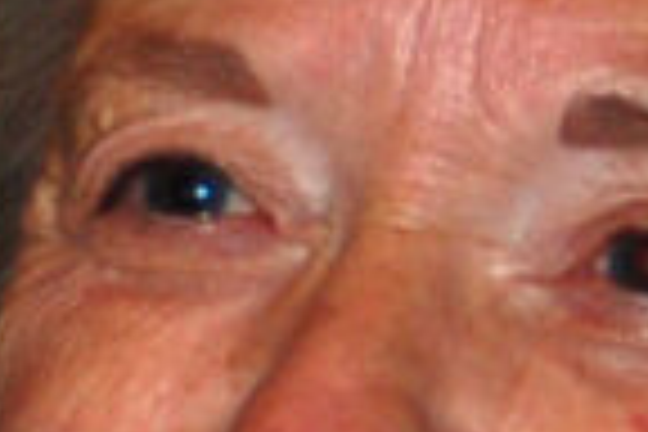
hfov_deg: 5.5
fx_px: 6731
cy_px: 450
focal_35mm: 374
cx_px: 490
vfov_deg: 3.7
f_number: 4.8
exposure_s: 1/60
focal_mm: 60
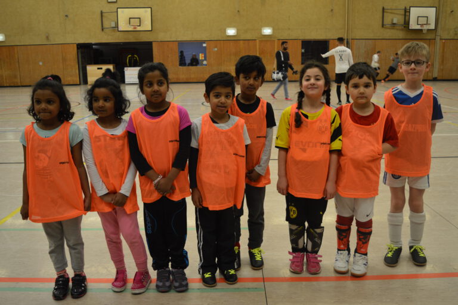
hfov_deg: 57.3
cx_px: 229
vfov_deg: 39.9
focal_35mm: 33
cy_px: 152
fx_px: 420
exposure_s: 1/40
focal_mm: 22
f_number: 3.8
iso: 400
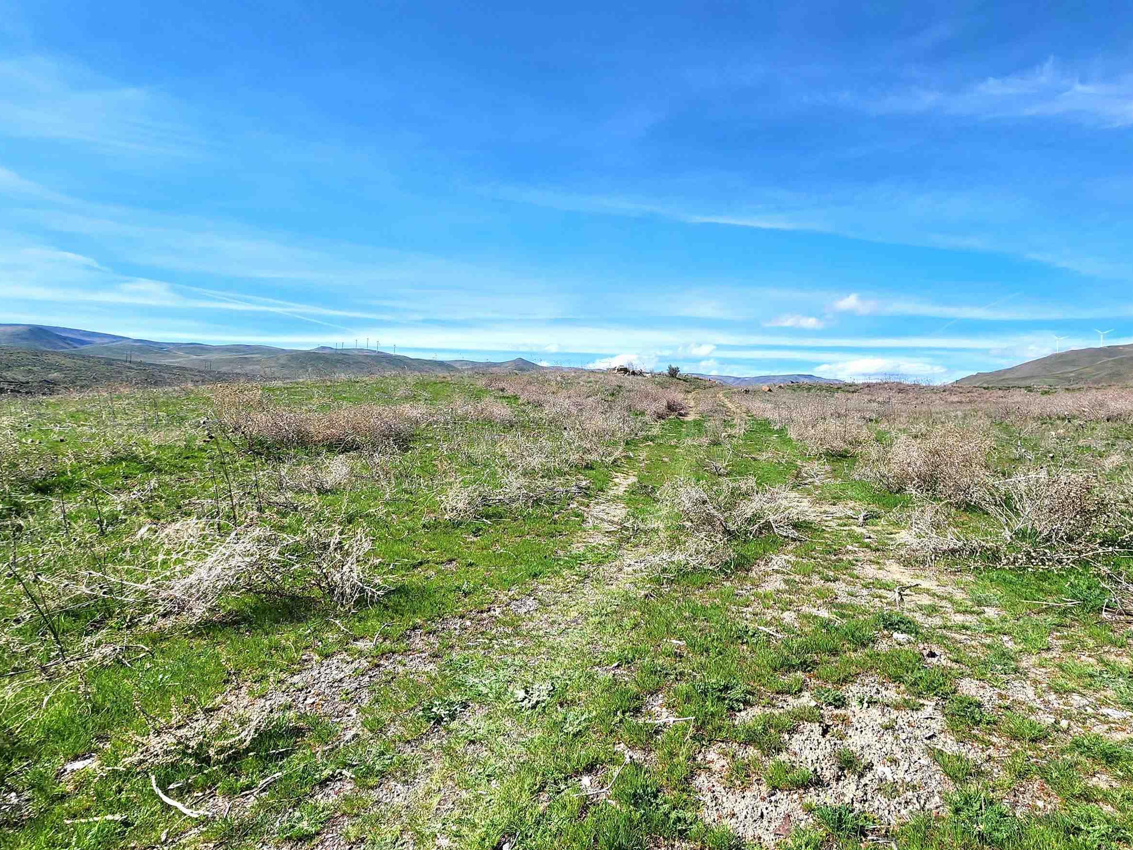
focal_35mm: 17
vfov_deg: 74.7
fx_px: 556
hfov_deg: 89.6
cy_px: 401
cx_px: 692
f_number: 2.2
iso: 50
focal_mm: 2.2
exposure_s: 1/2000
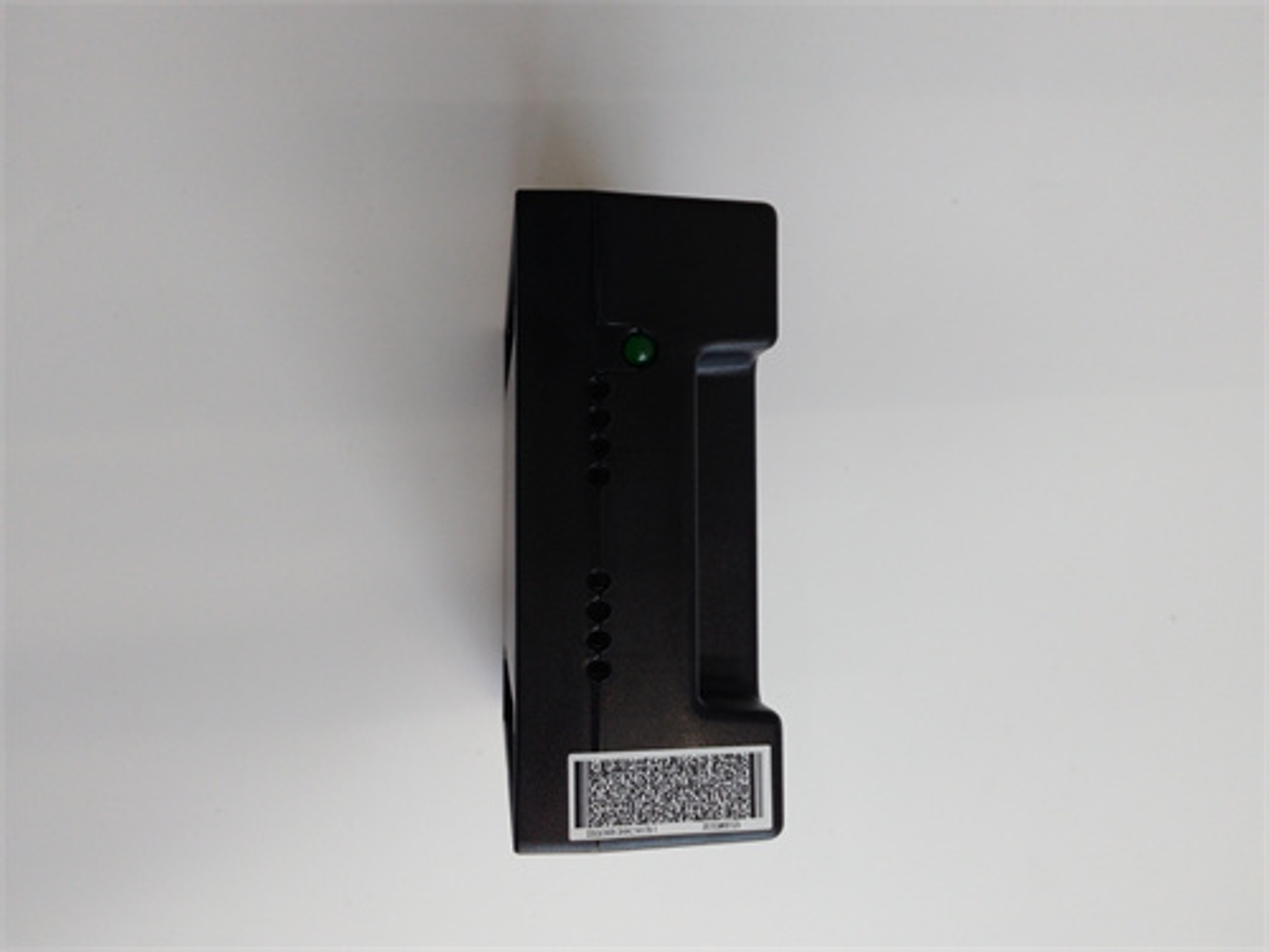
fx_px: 990
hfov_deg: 65.3
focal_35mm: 27
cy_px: 476
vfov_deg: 51.4
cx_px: 634
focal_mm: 3.79
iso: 157
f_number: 2
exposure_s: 1/33
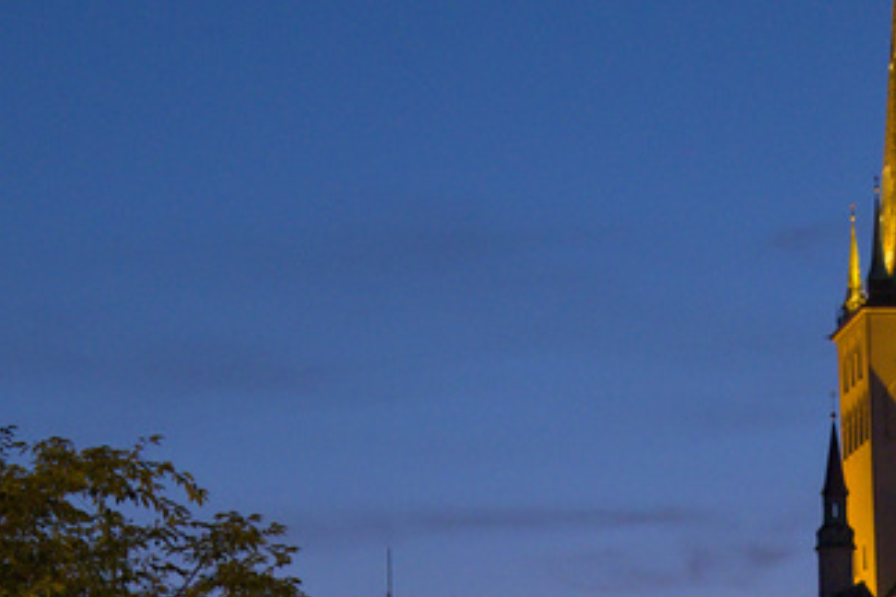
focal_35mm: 158
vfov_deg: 8.7
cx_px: 44
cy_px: 502
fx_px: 3932
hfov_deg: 12.9
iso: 3200
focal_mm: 33
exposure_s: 1/30
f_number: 2.8
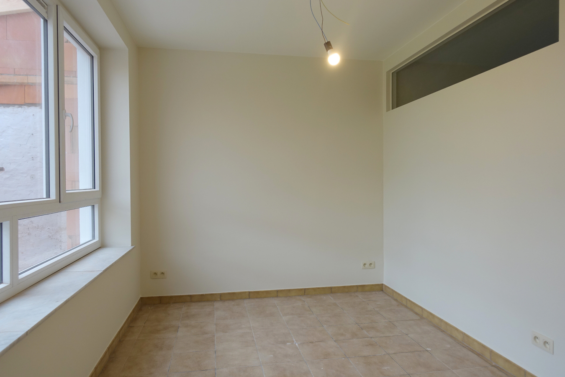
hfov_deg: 73.7
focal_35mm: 24
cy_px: 188
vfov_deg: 53.1
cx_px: 282
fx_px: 377
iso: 125
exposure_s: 1/60
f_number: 2.8
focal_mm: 8.8
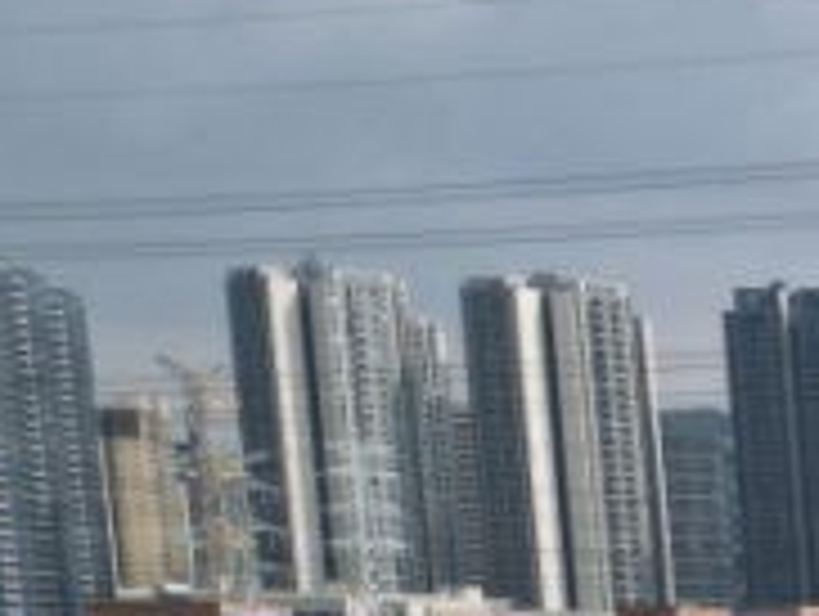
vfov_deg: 10.2
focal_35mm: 135
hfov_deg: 11.0
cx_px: 2259
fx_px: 3198
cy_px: 1232
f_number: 1.7
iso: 120
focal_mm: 6.72
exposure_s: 1/4000
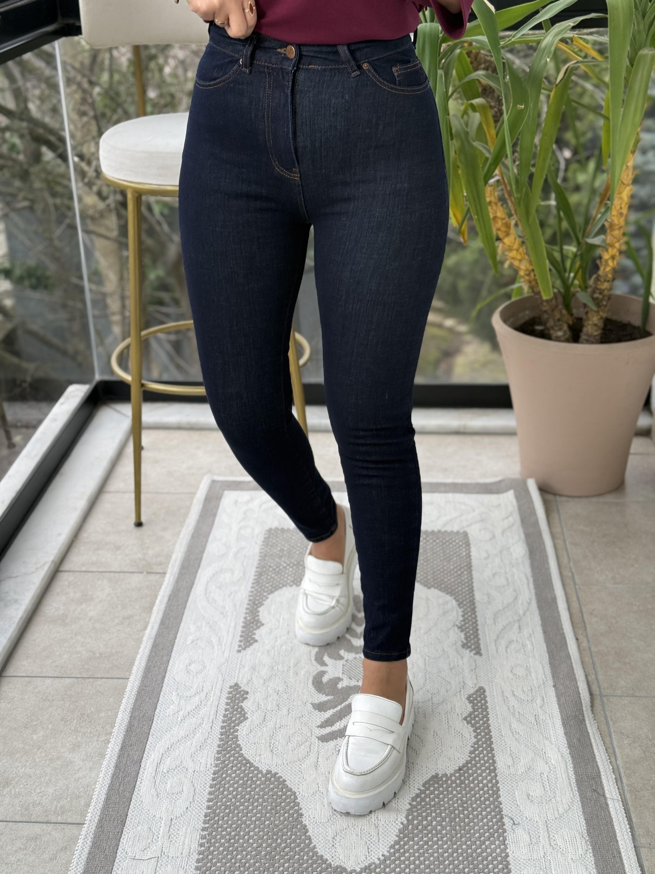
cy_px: 437
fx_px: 1211
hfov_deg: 30.3
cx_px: 328
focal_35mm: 48
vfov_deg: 39.7
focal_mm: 6.76
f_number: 1.78
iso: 80
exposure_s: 1/155
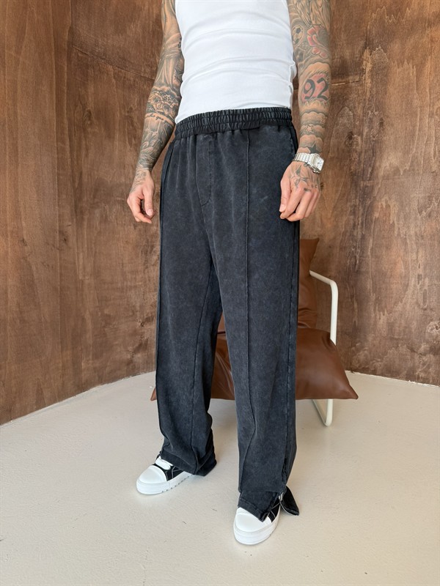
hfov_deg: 56.8
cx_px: 220
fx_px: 407
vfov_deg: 71.6
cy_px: 293
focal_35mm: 24
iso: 80
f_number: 1.78
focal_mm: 6.76
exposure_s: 1/204
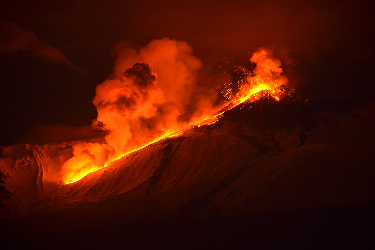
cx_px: 188
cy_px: 125
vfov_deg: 7.0
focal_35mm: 195
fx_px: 2031
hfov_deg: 10.5
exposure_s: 1/1.6
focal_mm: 130
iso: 800
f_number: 4.8
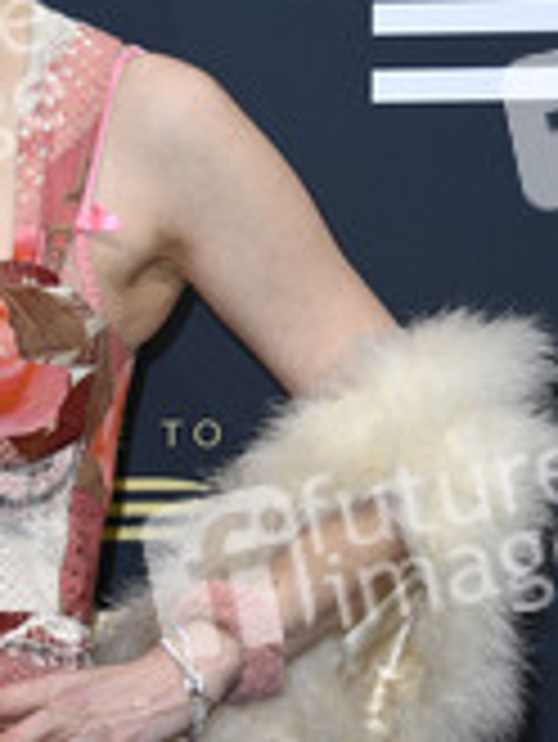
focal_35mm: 228
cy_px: 328
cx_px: -36
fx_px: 4894
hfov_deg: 6.5
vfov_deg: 8.7
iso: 320
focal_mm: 98
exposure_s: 1/250
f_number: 5.6
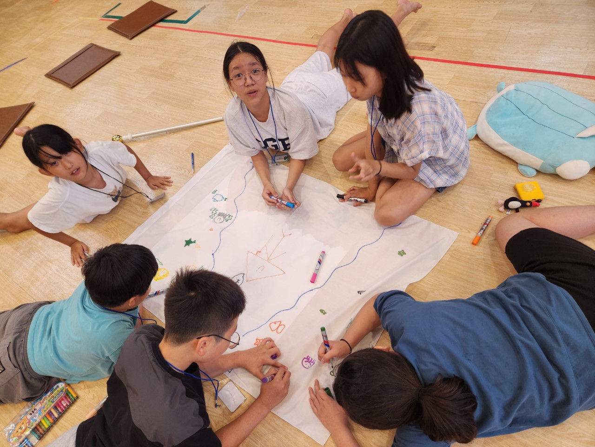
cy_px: 224
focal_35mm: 23
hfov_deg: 73.9
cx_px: 298
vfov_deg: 58.9
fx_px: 395
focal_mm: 5.4
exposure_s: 1/120
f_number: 1.8
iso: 64
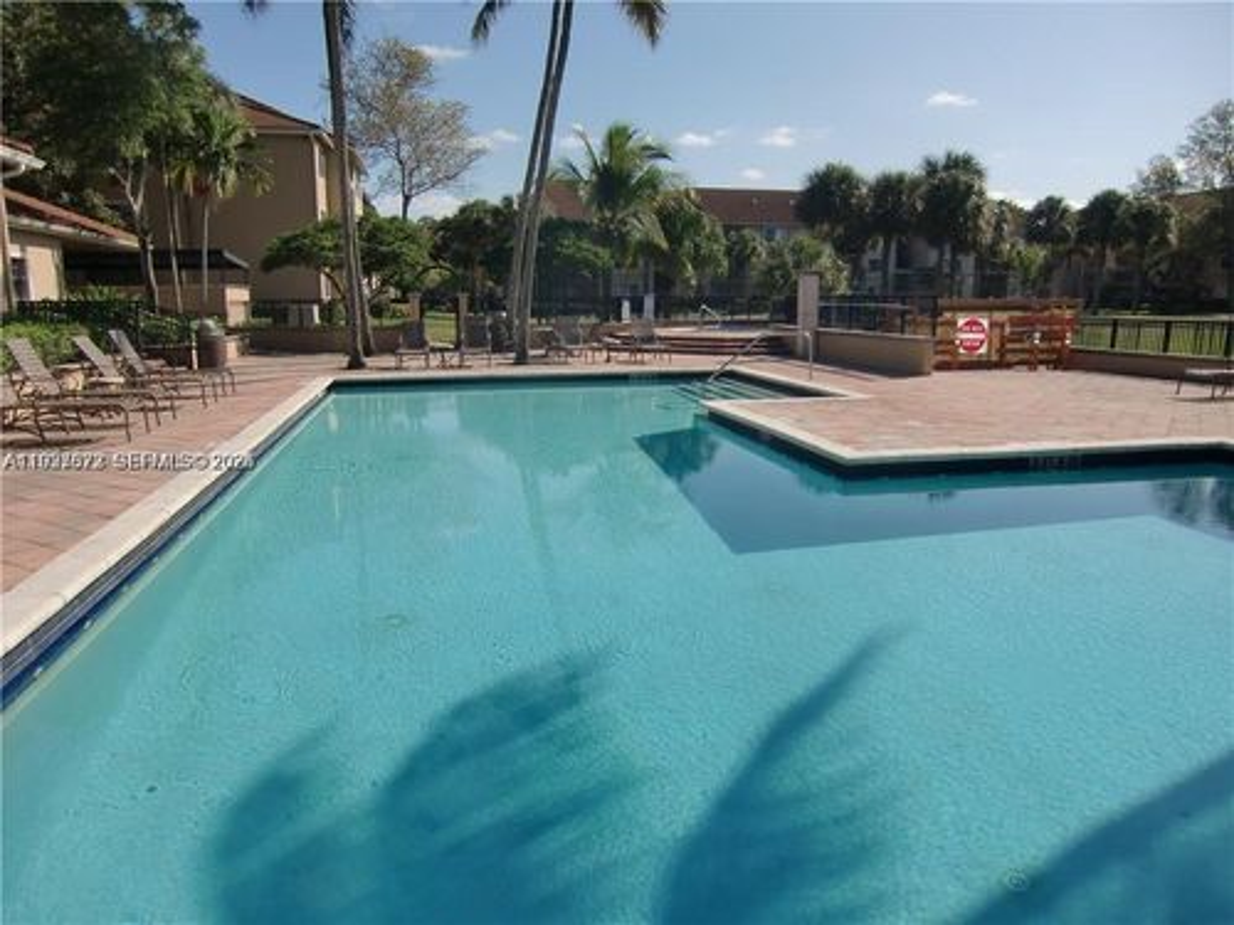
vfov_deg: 56.8
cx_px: 617
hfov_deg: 71.6
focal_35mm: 24
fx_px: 856
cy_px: 462
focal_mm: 4.3
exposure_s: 1/250
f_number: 7.5
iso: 64
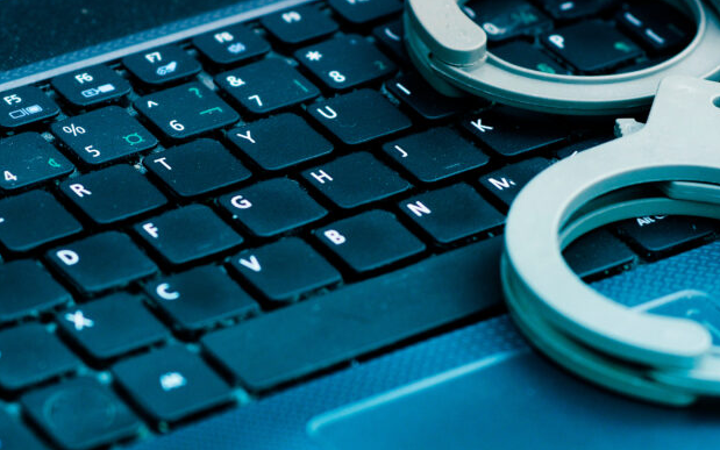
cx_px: 325
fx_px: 4216
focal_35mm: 215
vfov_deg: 6.1
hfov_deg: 9.8
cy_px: 84
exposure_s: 1/500
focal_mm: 85
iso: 400
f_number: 3.5
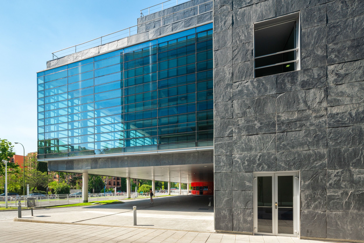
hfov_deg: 93.3
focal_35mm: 17
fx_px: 172
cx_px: 182
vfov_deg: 70.5
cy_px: 122
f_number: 16
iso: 200
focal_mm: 17
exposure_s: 1/250
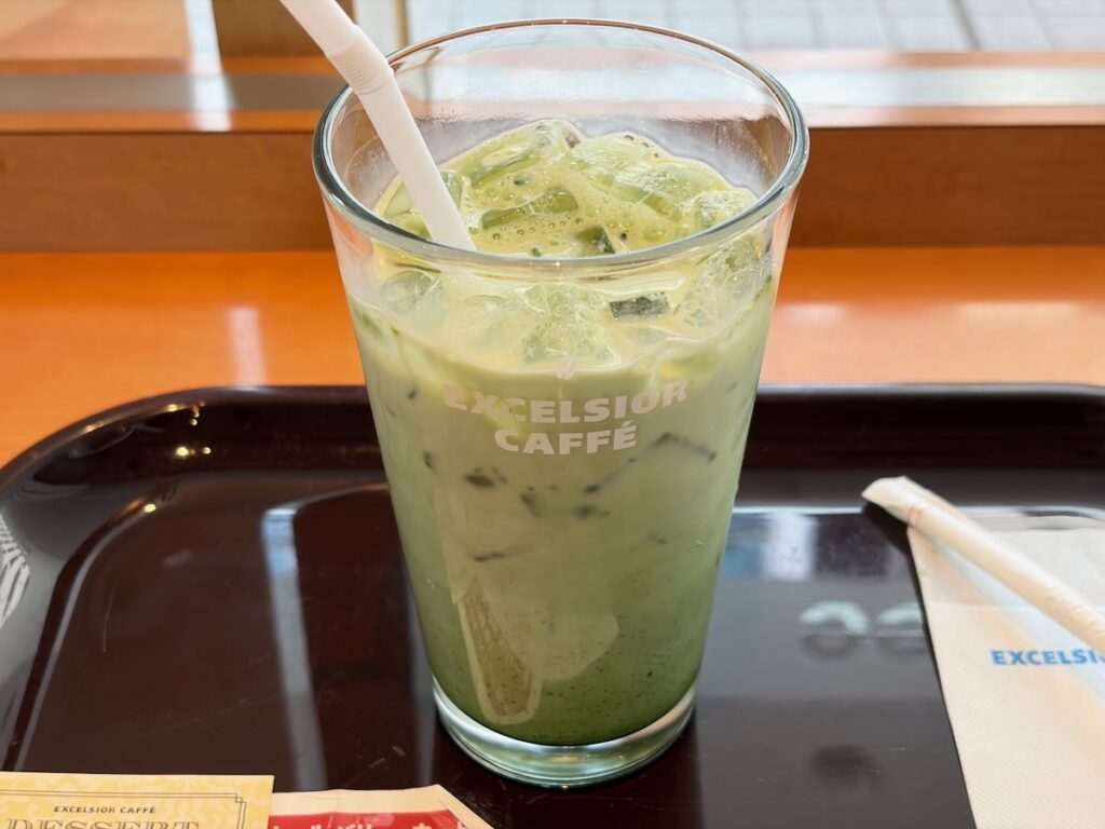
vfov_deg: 28.0
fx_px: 1660
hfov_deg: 36.8
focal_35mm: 52
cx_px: 552
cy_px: 414
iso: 40
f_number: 1.6
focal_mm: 5.96
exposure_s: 1/121
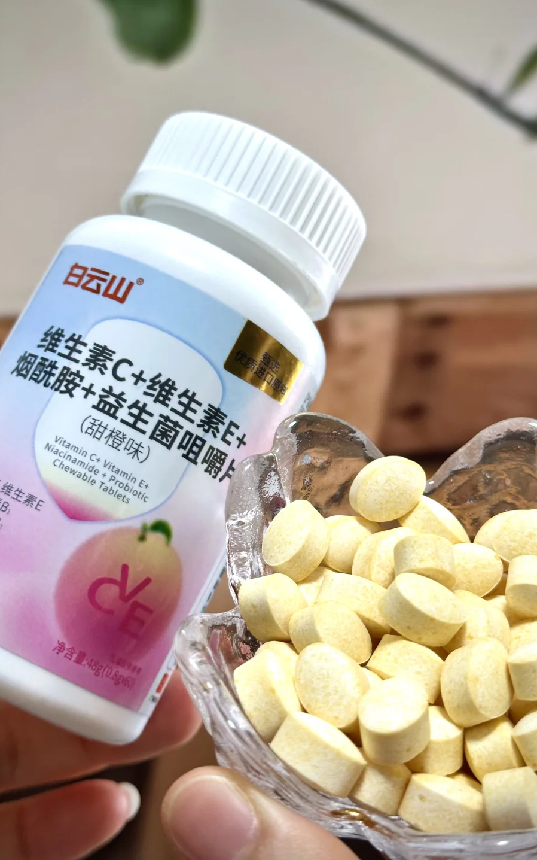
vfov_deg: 39.6
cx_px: 261
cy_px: 430
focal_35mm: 51
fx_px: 1194
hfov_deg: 25.3
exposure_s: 1/91
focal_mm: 6.86
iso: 80
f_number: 1.78
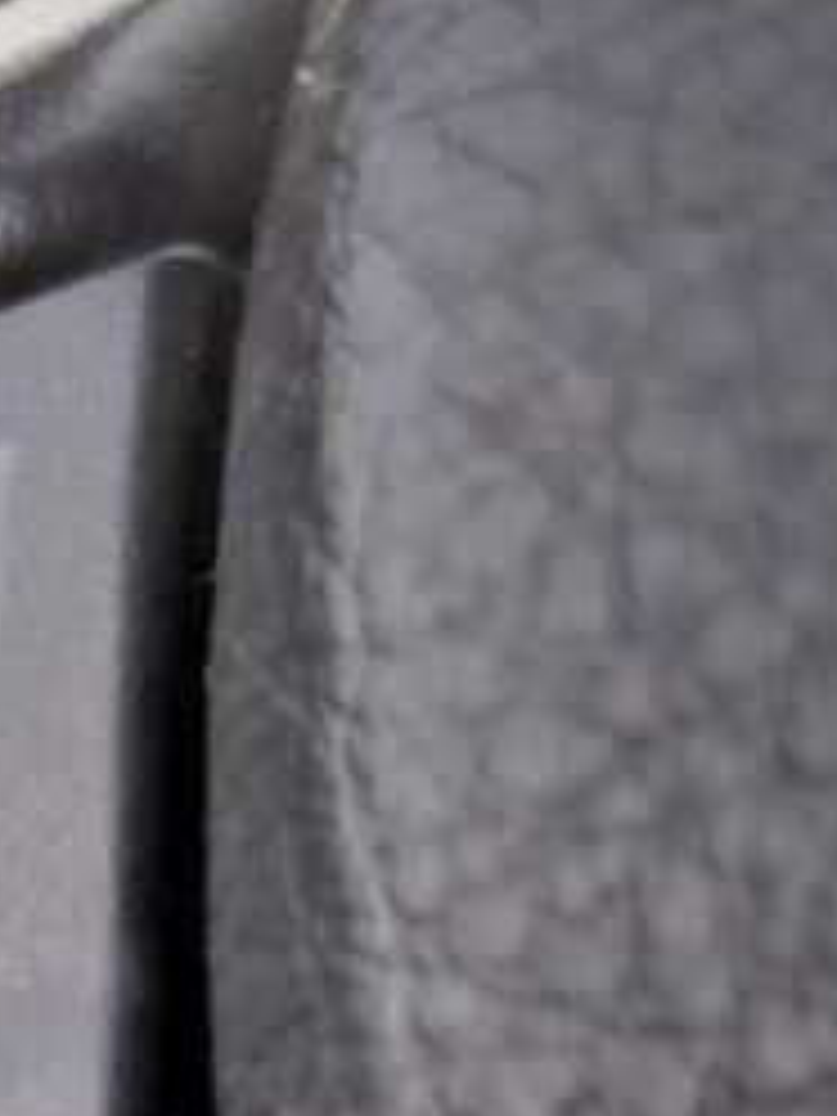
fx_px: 3159
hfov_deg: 13.8
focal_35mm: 98
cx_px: -549
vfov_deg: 19.5
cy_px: 1109
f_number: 1.8
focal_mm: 4.75
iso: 110
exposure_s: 1/50
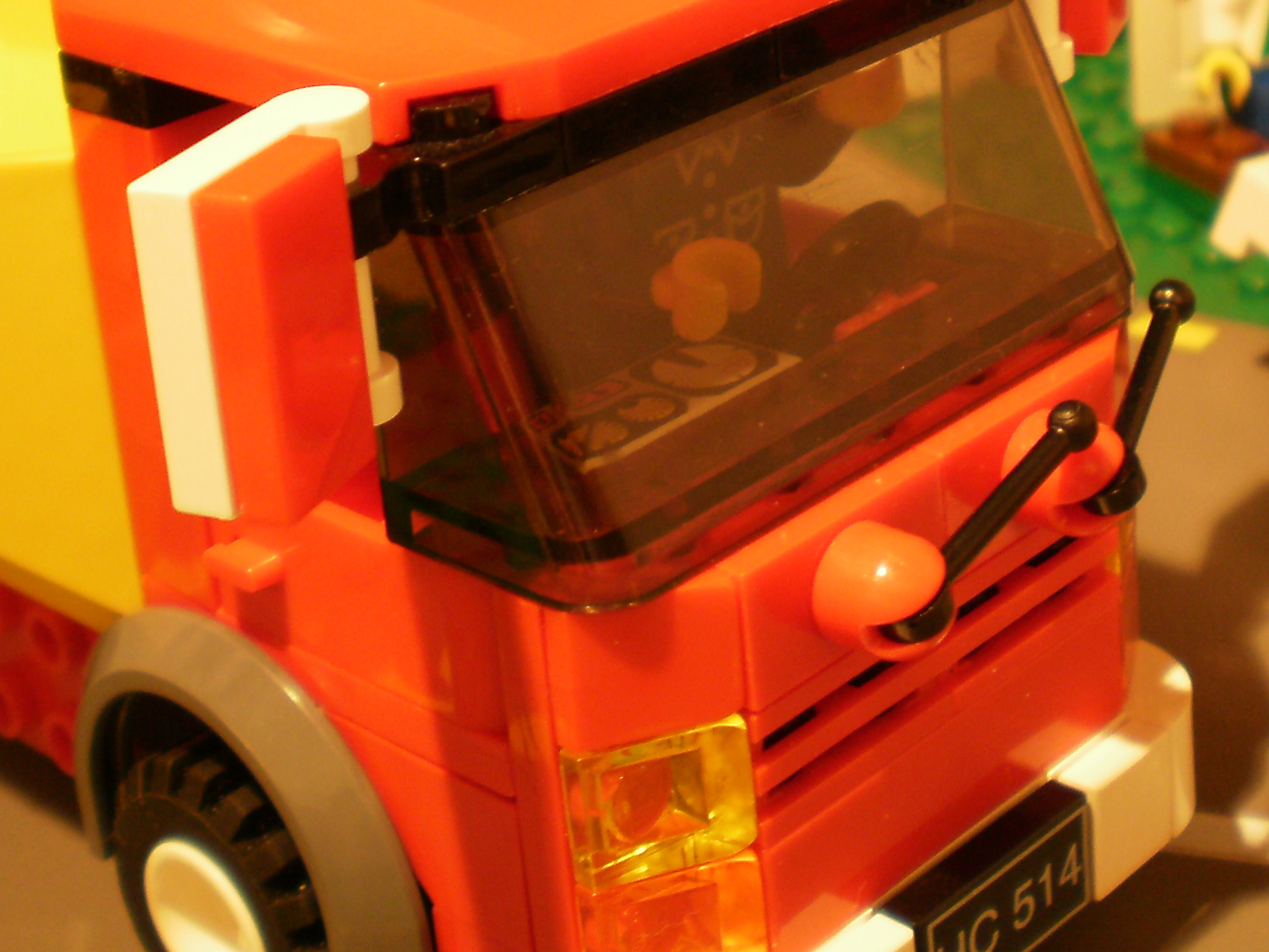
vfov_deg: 19.9
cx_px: 726
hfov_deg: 26.6
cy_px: 163
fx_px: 2676
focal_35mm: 73
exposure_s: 1/3
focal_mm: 6.3
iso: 125
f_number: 3.1
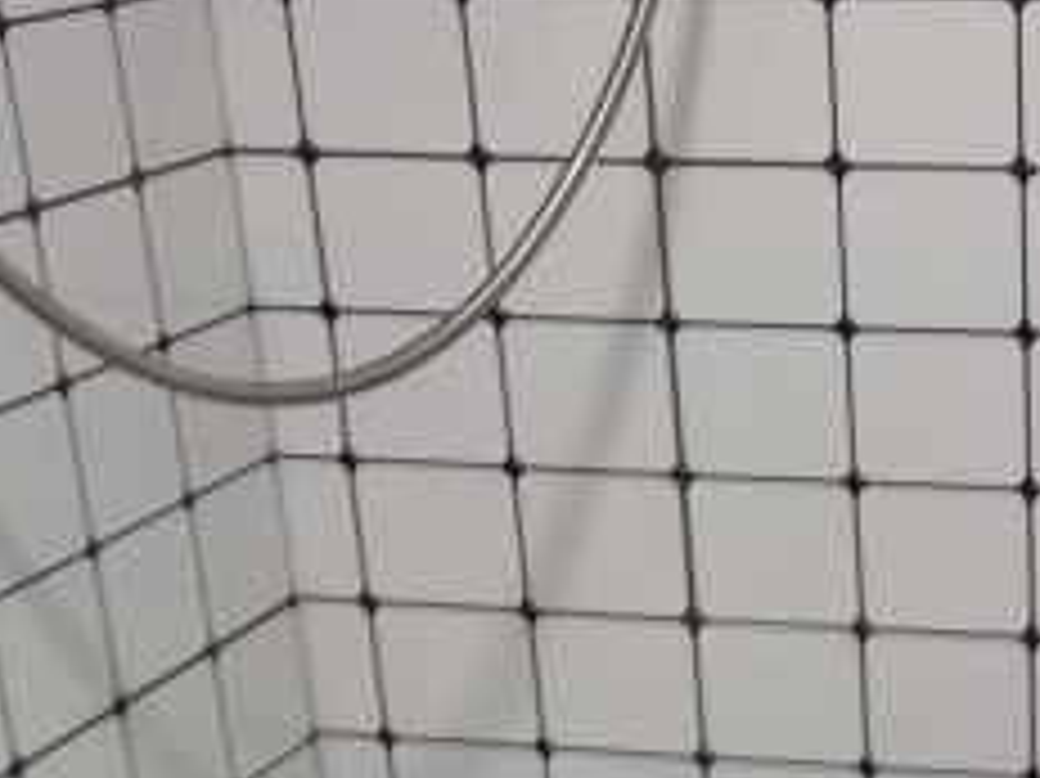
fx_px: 2703
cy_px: 1165
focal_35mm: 90
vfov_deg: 15.2
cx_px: 1112
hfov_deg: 20.8
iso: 400
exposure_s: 1/25
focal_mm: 3.81
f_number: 2.2
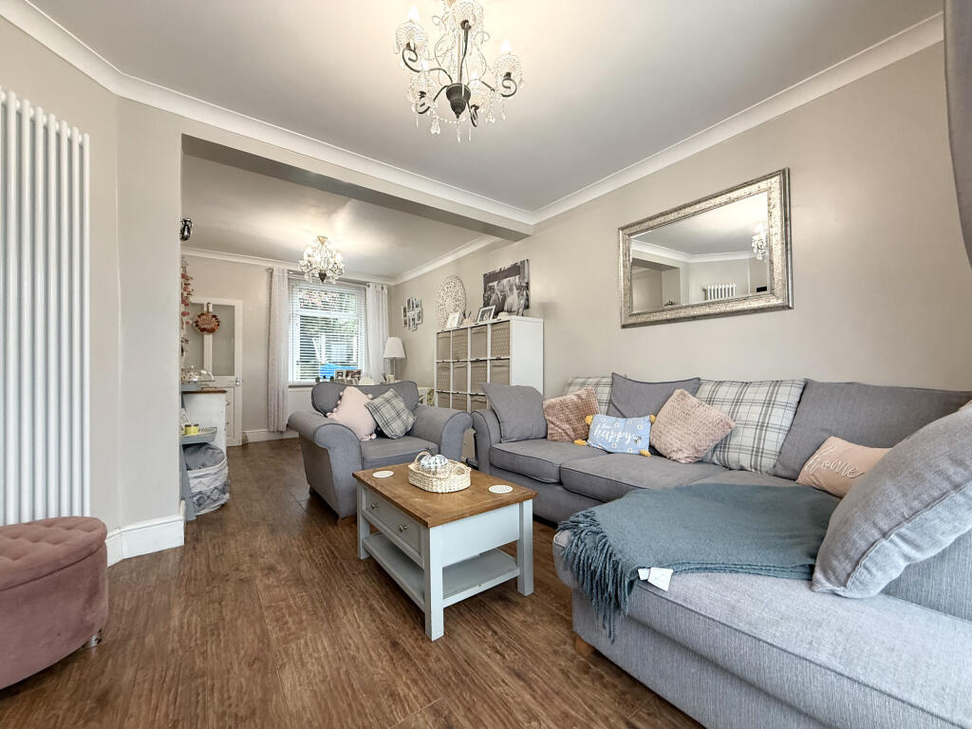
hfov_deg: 102.1
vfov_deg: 85.7
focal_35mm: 14
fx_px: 393
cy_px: 364
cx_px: 486
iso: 250
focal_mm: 2.22
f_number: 2.2
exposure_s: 1/100
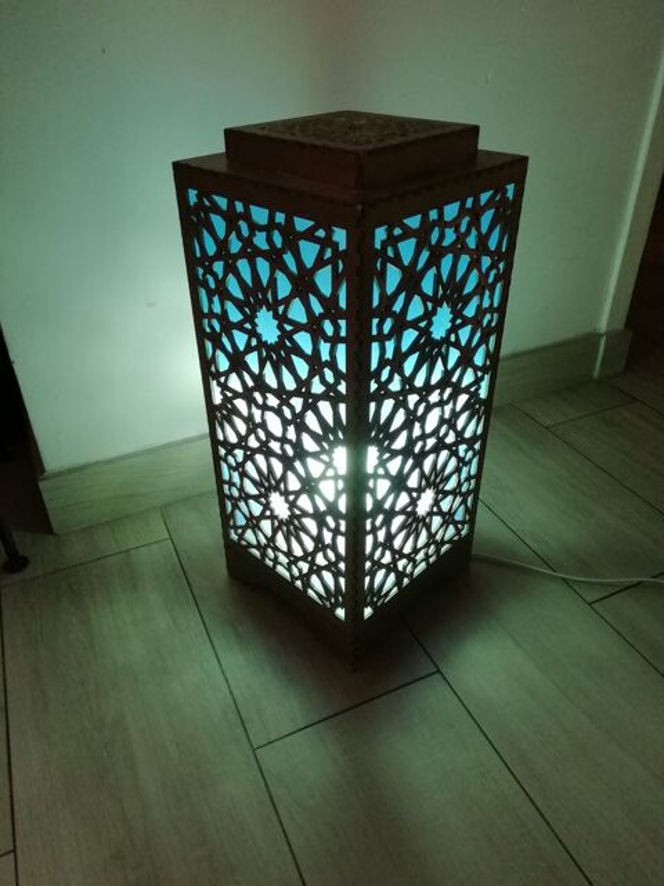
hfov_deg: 53.1
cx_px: 332
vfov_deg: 67.3
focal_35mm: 26
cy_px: 443
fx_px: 665
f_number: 2.2
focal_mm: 3.46
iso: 125
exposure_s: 1/33.3
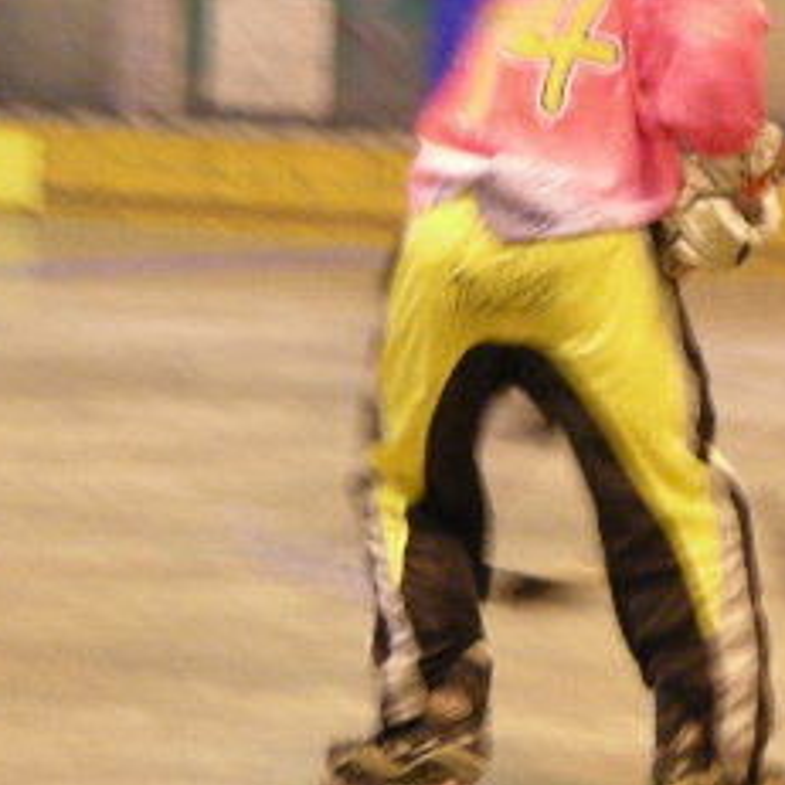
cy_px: 268
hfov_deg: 4.1
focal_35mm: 422
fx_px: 10827
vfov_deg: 4.2
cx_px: 822
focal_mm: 28.7
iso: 200
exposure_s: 1/16.3
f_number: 3.5
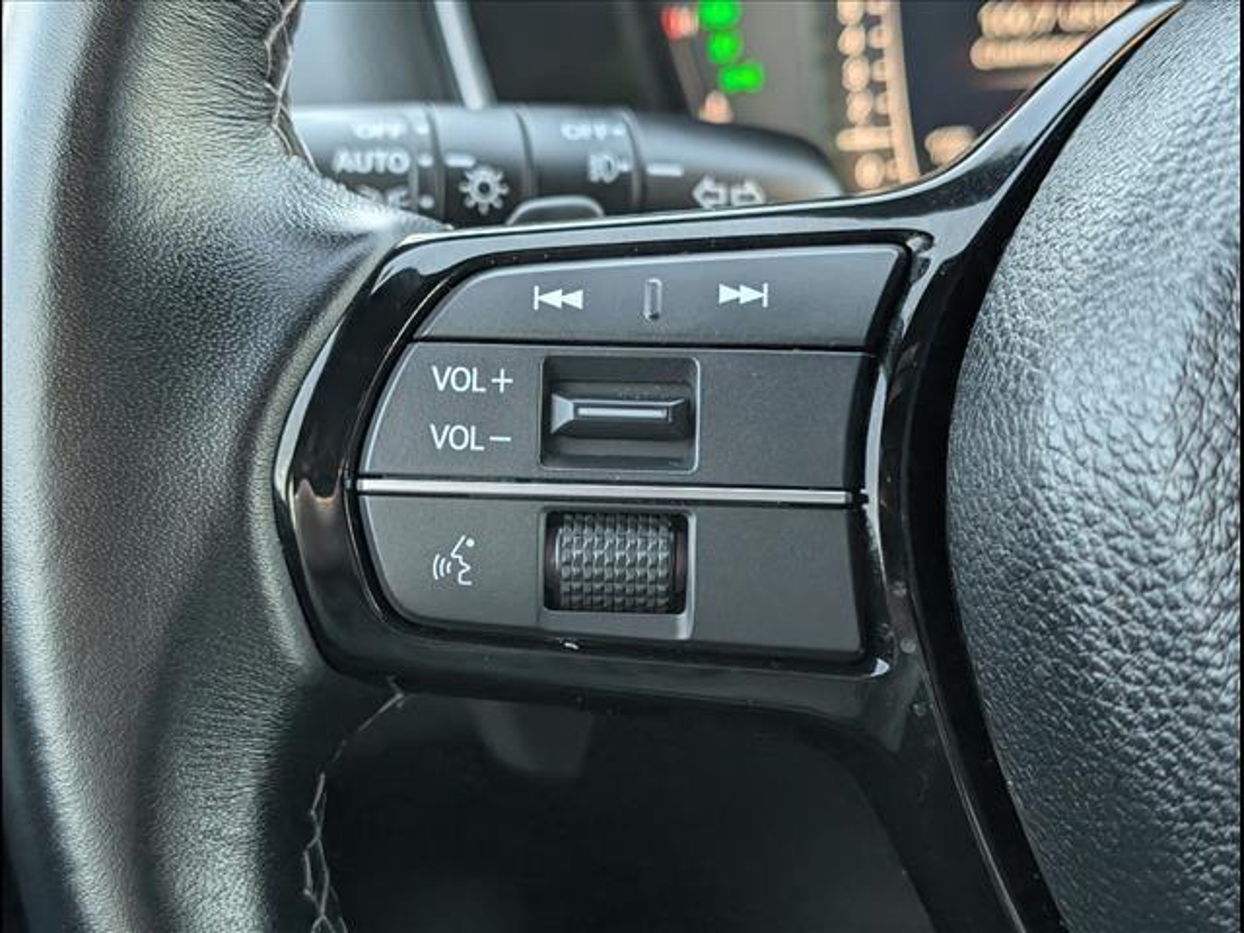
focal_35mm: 49
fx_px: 1761
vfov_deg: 29.7
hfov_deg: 38.9
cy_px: 466
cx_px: 622
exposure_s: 1/294
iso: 858
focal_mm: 6.9
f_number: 1.68
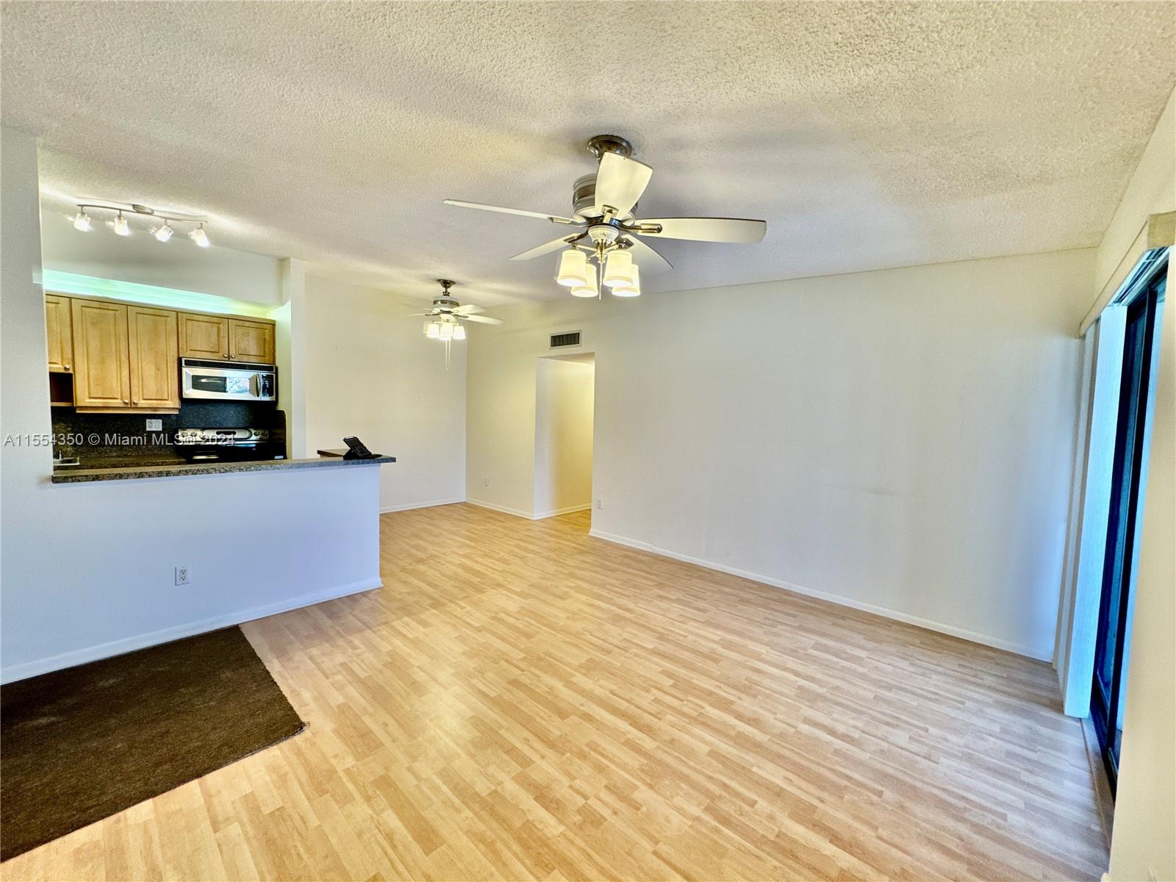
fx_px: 476
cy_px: 441
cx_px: 588
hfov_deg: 102.1
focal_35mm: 14
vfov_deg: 85.7
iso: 80
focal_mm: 2.22
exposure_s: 1/60
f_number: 2.2
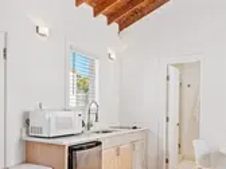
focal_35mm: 32
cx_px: 128
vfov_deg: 43.5
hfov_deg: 56.6
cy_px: 113
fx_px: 209
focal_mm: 14
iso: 100
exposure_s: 1/15
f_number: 2.8
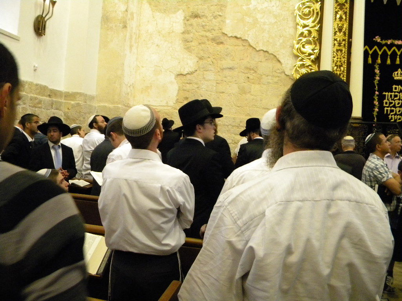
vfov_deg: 49.7
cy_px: 150
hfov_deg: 63.4
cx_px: 201
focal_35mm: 28
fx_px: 325
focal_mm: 5
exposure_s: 1/31.4
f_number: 3.5
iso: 800
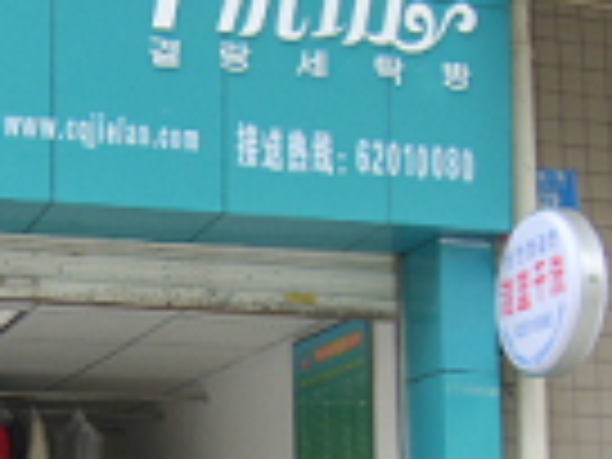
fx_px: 1821
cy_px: 446
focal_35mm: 103
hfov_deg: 18.7
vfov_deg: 14.2
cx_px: 40
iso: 50
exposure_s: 1/45
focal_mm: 5.8
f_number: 2.8
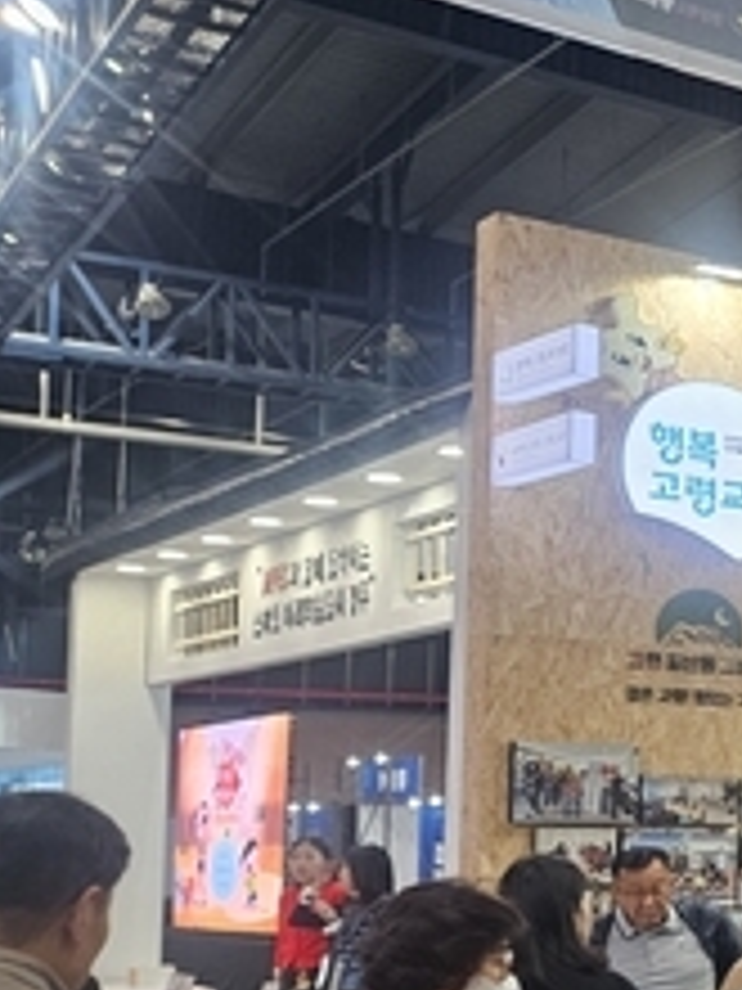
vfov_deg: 27.0
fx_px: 2029
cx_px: 1524
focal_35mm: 71
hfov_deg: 15.8
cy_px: 756
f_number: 1.8
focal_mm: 5.4
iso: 160
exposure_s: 1/120
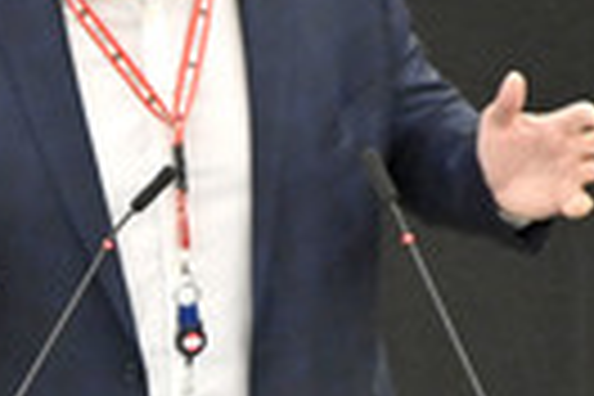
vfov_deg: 0.8
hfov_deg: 1.2
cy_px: 288
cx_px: 194
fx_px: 28180
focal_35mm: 1708
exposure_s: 1/400
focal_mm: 500
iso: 6400
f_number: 6.3
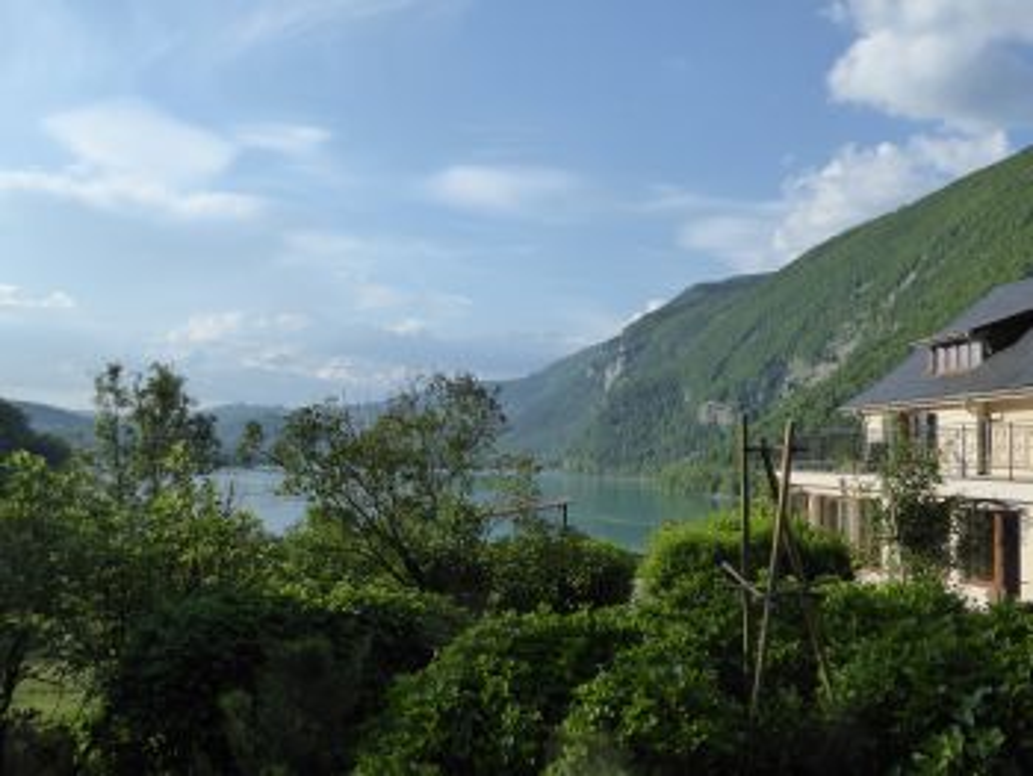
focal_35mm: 34
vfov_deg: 41.8
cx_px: 516
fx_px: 1015
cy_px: 388
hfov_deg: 53.9
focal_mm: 5.8
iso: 160
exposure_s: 1/800
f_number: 4.5
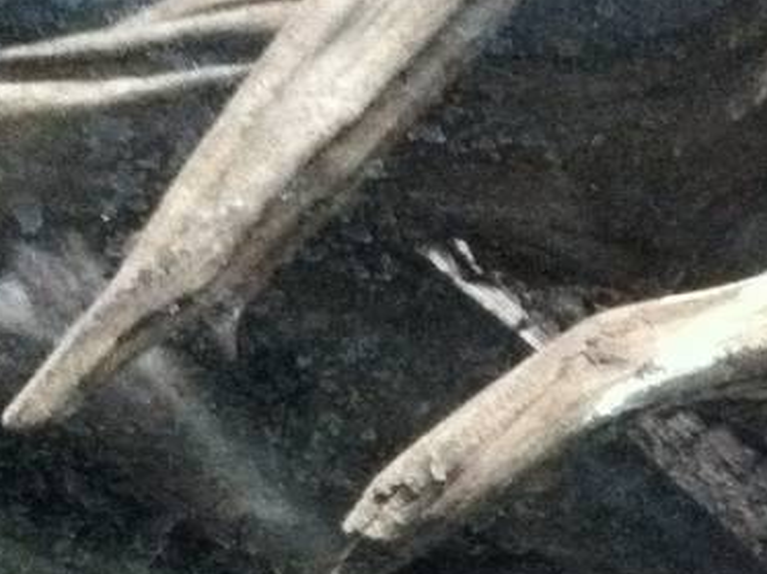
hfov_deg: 13.0
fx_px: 3320
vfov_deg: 9.5
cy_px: 908
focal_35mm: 150
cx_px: 808
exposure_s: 1/15
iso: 1000
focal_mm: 3.85
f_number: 2.8
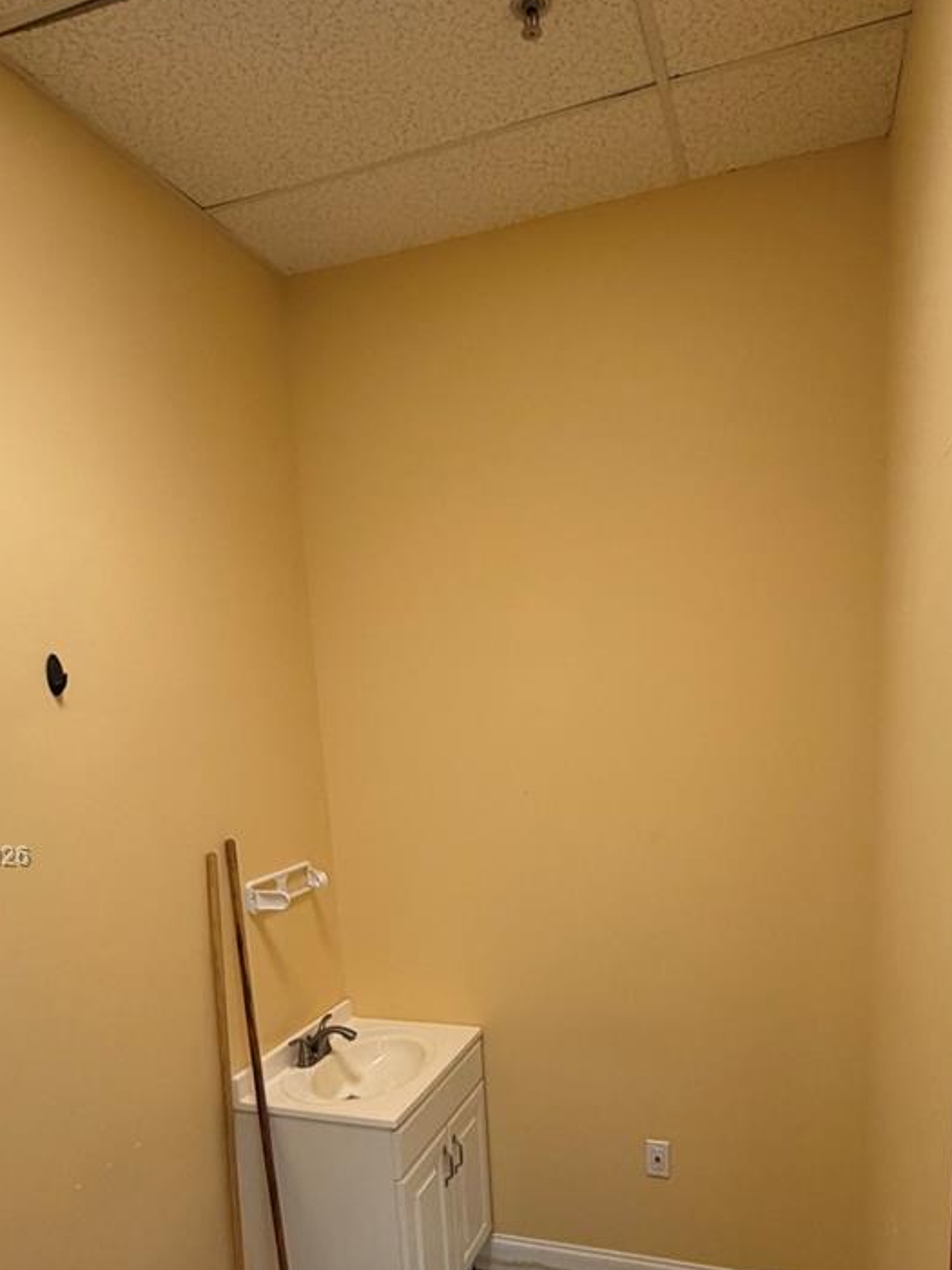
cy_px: 858
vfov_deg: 69.3
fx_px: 880
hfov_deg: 56.8
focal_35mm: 24
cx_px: 510
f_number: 2.2
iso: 320
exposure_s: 1/60
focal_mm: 2.22
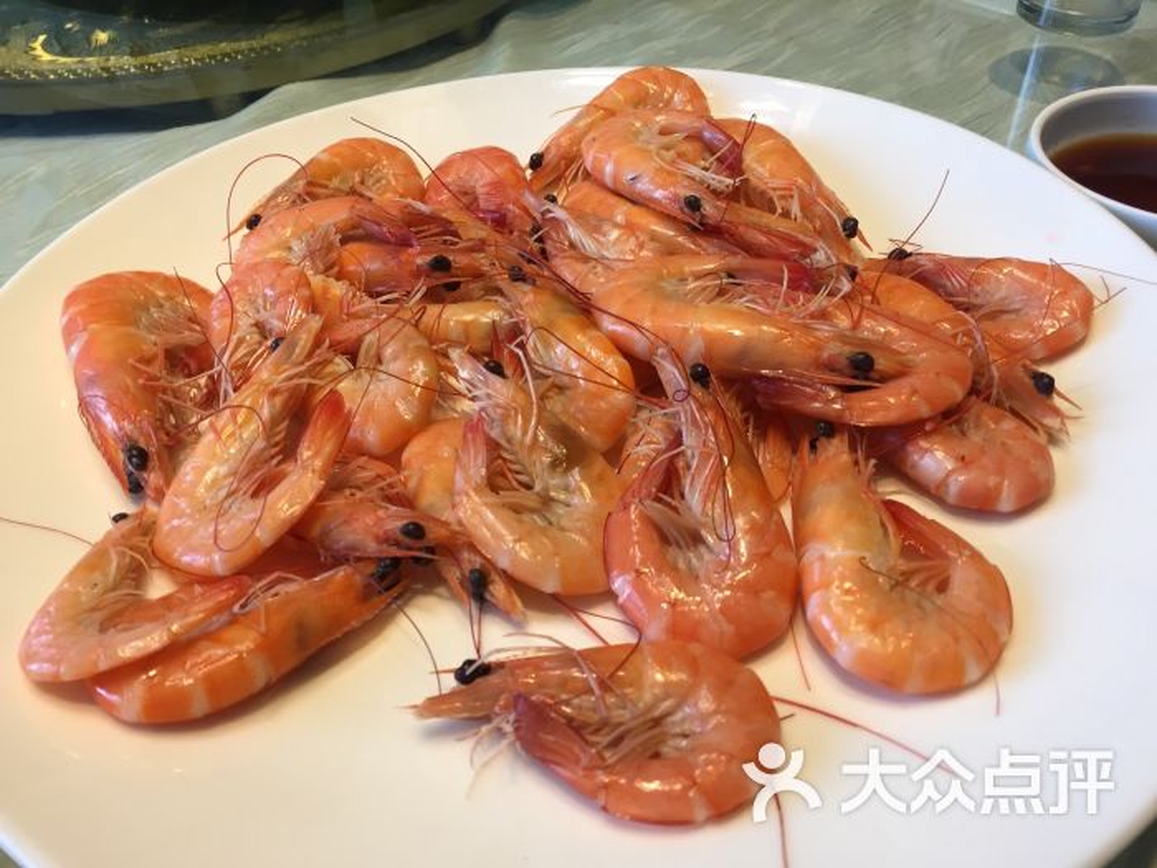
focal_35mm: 29
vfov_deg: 48.2
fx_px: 969
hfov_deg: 61.7
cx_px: 578
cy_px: 434
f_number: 2.2
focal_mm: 4.15
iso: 32
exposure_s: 1/33
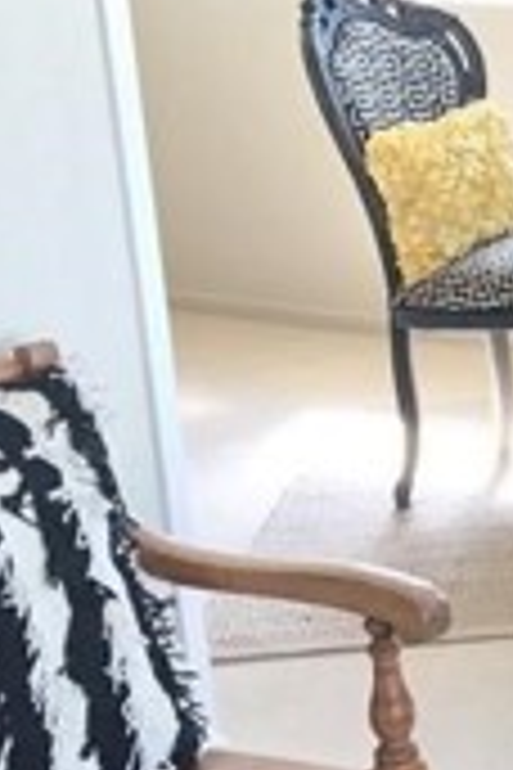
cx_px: 972
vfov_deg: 18.7
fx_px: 2330
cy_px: 279
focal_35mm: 109
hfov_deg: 11.5
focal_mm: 3.99
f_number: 1.8
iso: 40
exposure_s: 1/30
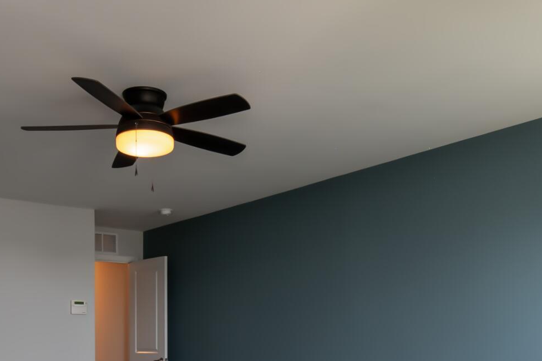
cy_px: 355
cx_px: 235
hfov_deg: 45.3
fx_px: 647
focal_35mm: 43
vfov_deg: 29.3
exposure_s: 1/6
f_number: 11
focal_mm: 14
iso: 200
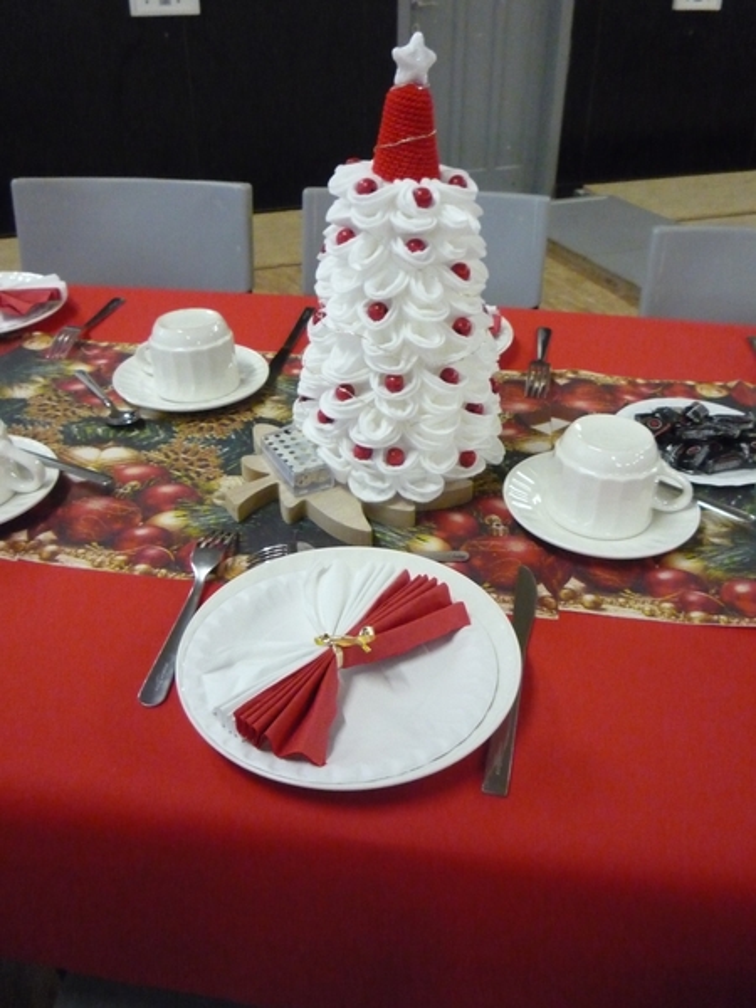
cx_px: 378
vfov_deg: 60.0
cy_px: 504
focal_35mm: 30
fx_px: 874
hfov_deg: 46.8
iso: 800
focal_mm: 5.2
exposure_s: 1/30
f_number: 3.3
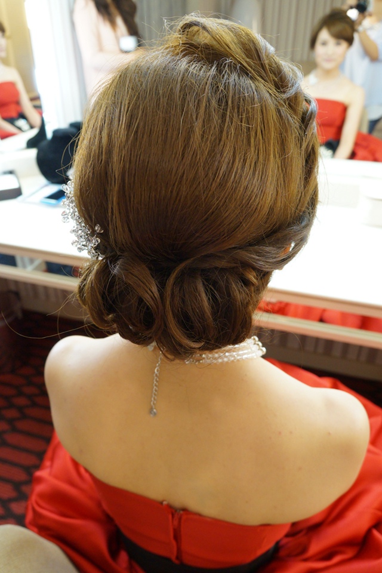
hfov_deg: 47.9
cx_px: 191
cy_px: 286
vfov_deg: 67.4
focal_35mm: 27
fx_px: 430
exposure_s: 1/60
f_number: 5
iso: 2000
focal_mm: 18
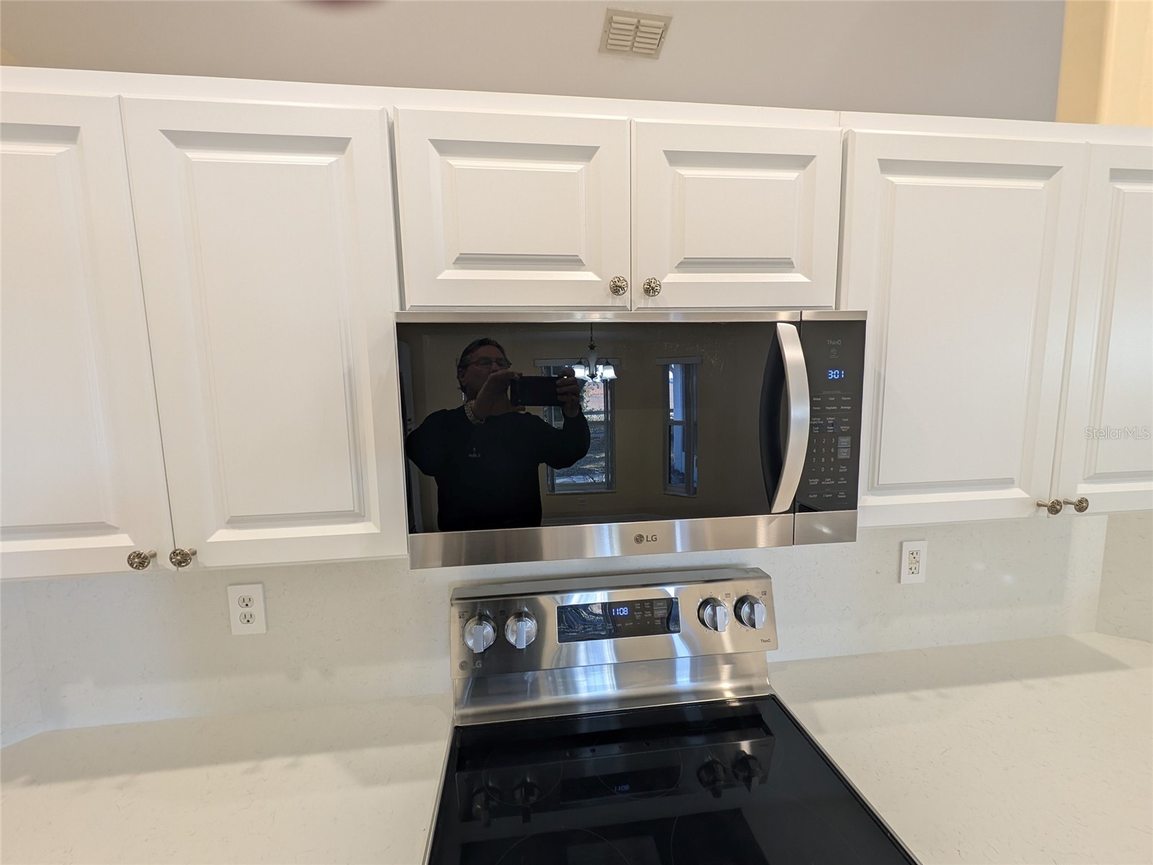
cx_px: 576
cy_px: 432
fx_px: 400
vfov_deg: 94.5
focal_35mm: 12
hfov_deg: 110.5
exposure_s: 1/40
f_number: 1.95
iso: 107
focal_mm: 2.23
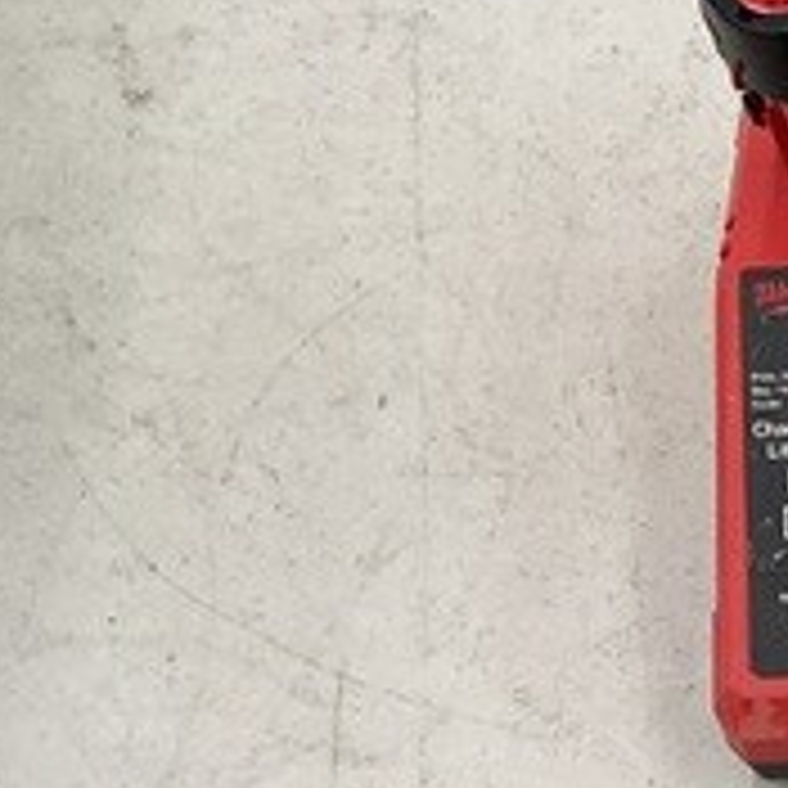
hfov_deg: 15.9
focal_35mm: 100
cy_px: 833
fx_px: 2575
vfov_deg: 16.9
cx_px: 1193
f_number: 2.4
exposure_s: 1/100
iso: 50
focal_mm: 3.3
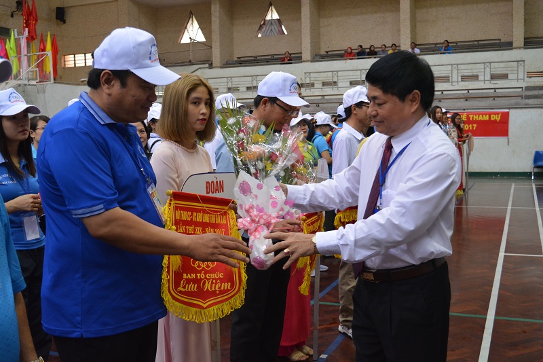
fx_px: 611
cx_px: 272
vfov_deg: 33.0
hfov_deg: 47.9
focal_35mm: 40
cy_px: 181
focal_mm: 27
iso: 1600
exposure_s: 1/100
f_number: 5
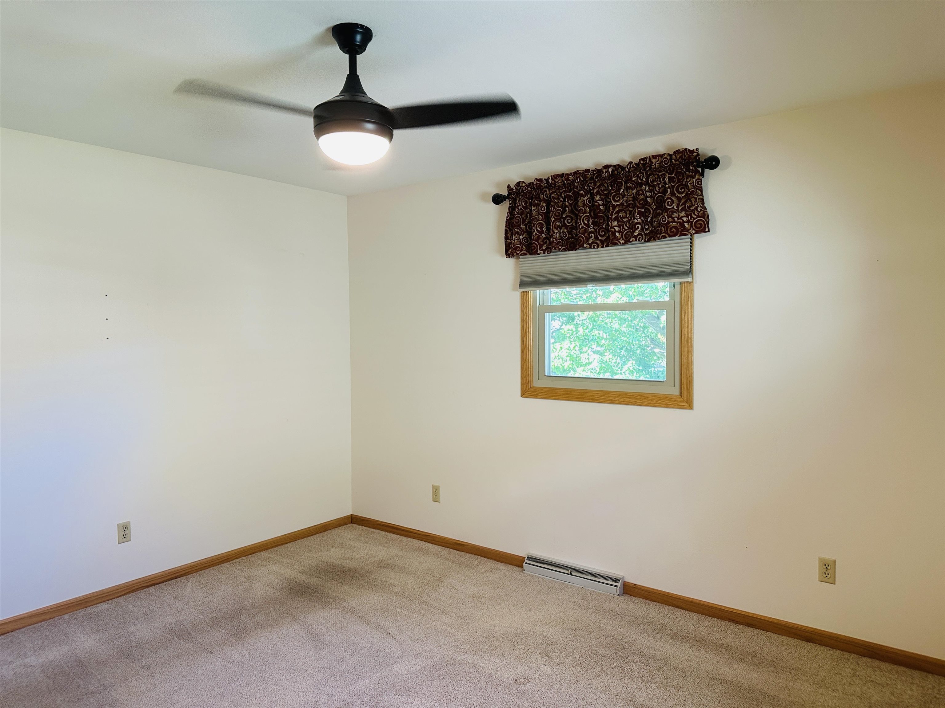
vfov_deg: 56.8
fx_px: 655
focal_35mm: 24
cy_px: 354
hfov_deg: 71.6
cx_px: 472
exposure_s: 1/60
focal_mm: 6.86
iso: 160
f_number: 1.78
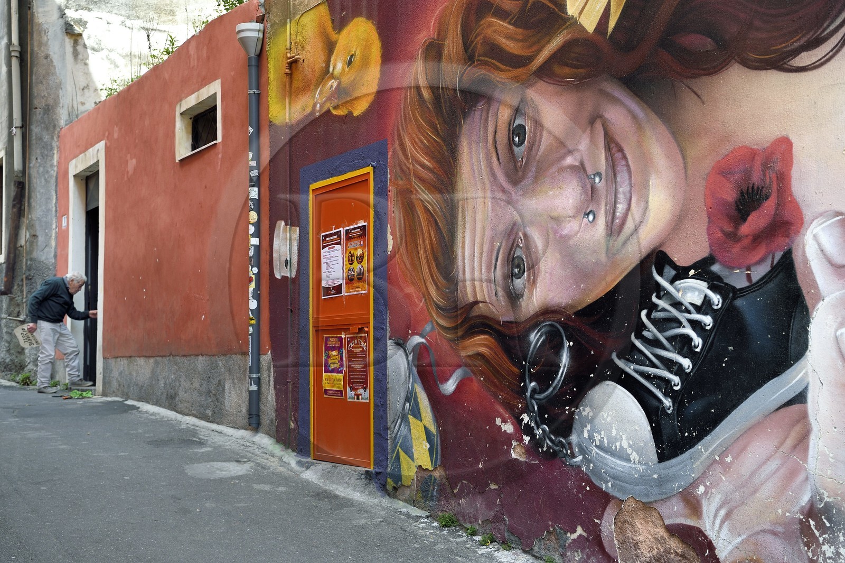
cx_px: 422
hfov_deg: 41.1
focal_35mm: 48
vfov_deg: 28.0
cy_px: 282
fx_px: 1126
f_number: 5
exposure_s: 1/200
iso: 200
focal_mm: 48
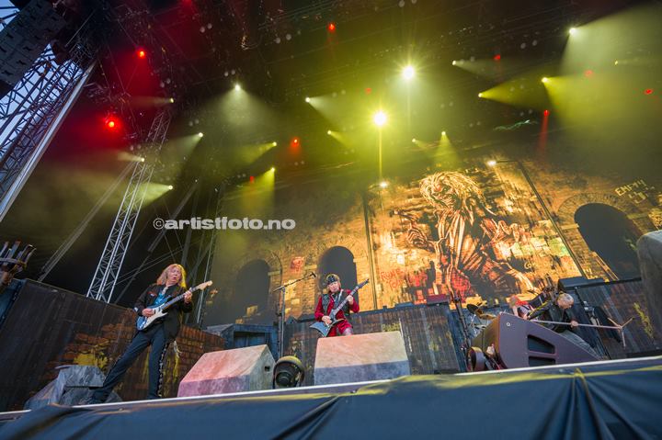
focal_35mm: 16
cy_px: 220
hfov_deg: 96.8
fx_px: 294
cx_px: 331
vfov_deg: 73.7
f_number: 4
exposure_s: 1/500
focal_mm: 16
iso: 1000
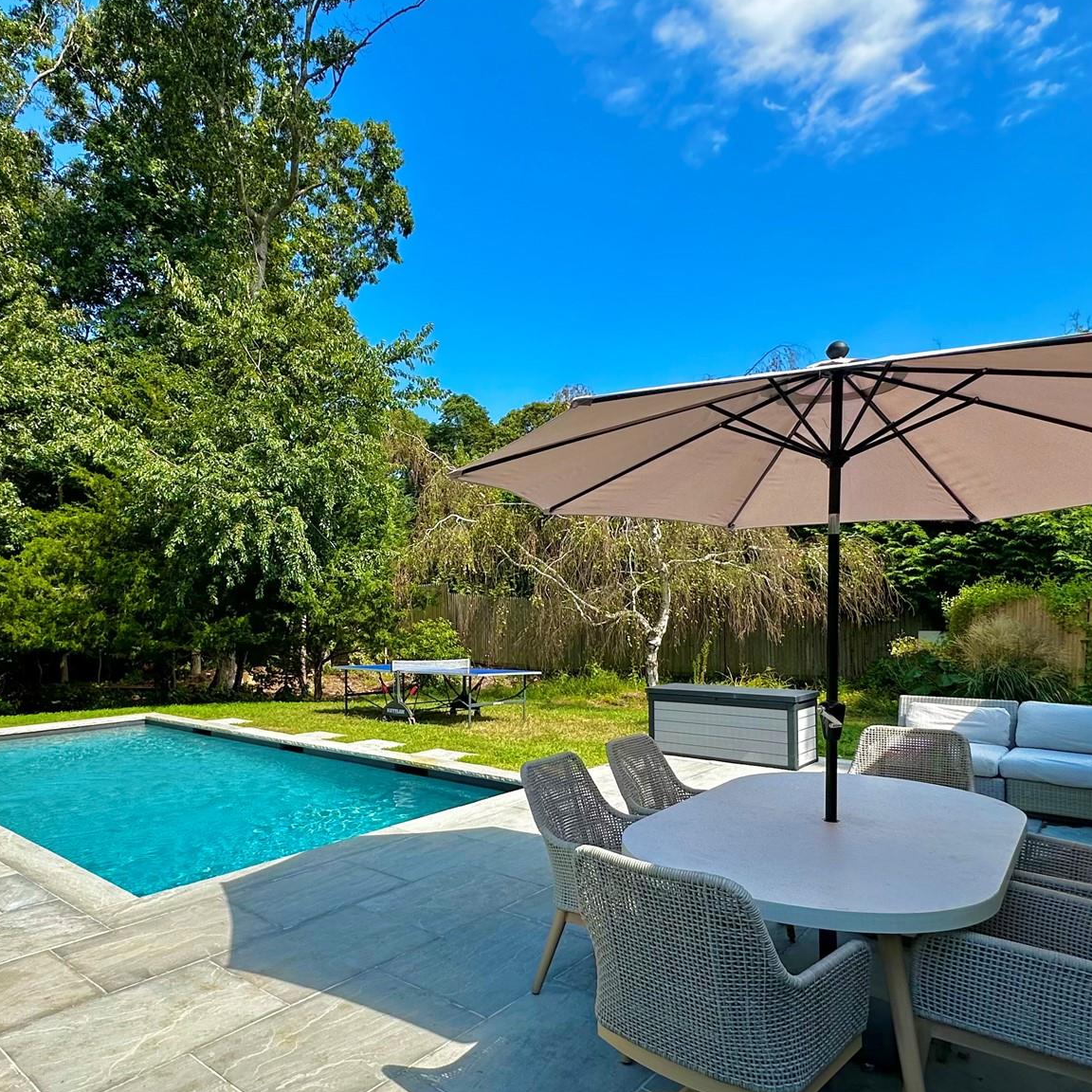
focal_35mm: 22
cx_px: 374
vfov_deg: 69.4
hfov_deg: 67.9
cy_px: 610
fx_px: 785
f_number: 2.2
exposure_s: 1/807
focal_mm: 2.22
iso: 40
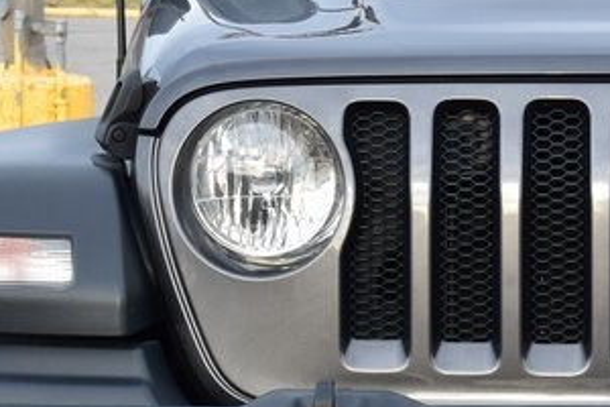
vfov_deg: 5.2
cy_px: 231
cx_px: 649
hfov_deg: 7.7
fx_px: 4507
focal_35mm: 266
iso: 400
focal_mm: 52
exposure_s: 1/100
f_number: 9
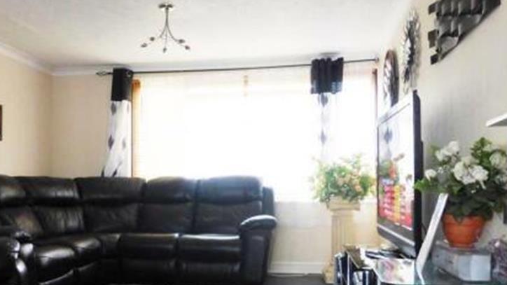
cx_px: 207
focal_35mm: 37
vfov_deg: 31.8
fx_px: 497
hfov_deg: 53.7
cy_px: 187
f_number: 3.3
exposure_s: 1/60
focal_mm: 4.3
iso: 320
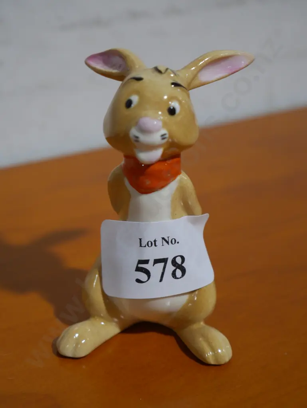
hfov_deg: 20.5
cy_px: 204
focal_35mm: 72
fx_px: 851
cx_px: 154
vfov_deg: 27.0
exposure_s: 1/80
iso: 640
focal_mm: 36
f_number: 5.5
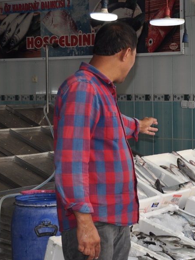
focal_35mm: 86
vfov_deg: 22.7
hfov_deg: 16.4
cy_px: 173
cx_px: 243
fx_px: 645
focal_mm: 26
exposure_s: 1/200
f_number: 4.5
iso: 200
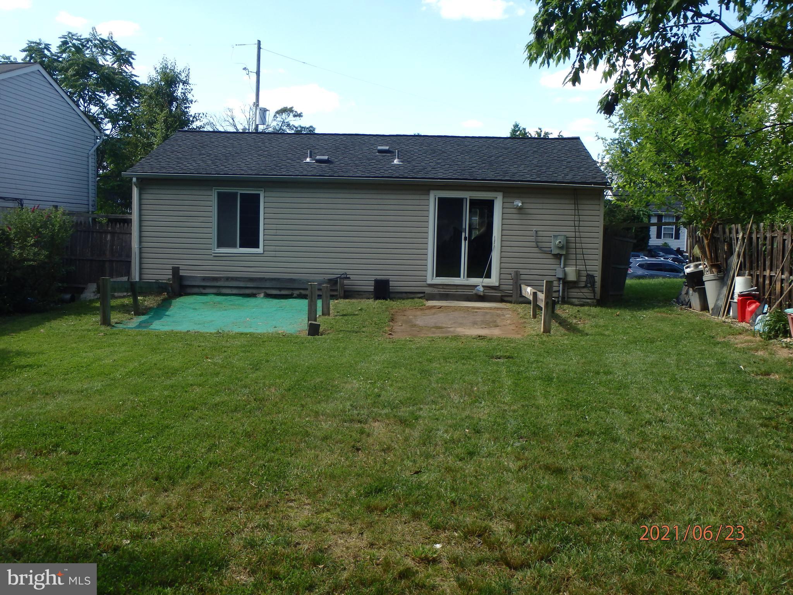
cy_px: 298
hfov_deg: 54.0
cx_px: 396
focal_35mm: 34
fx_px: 779
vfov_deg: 41.8
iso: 125
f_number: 4.4
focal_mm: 6.1
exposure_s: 1/250
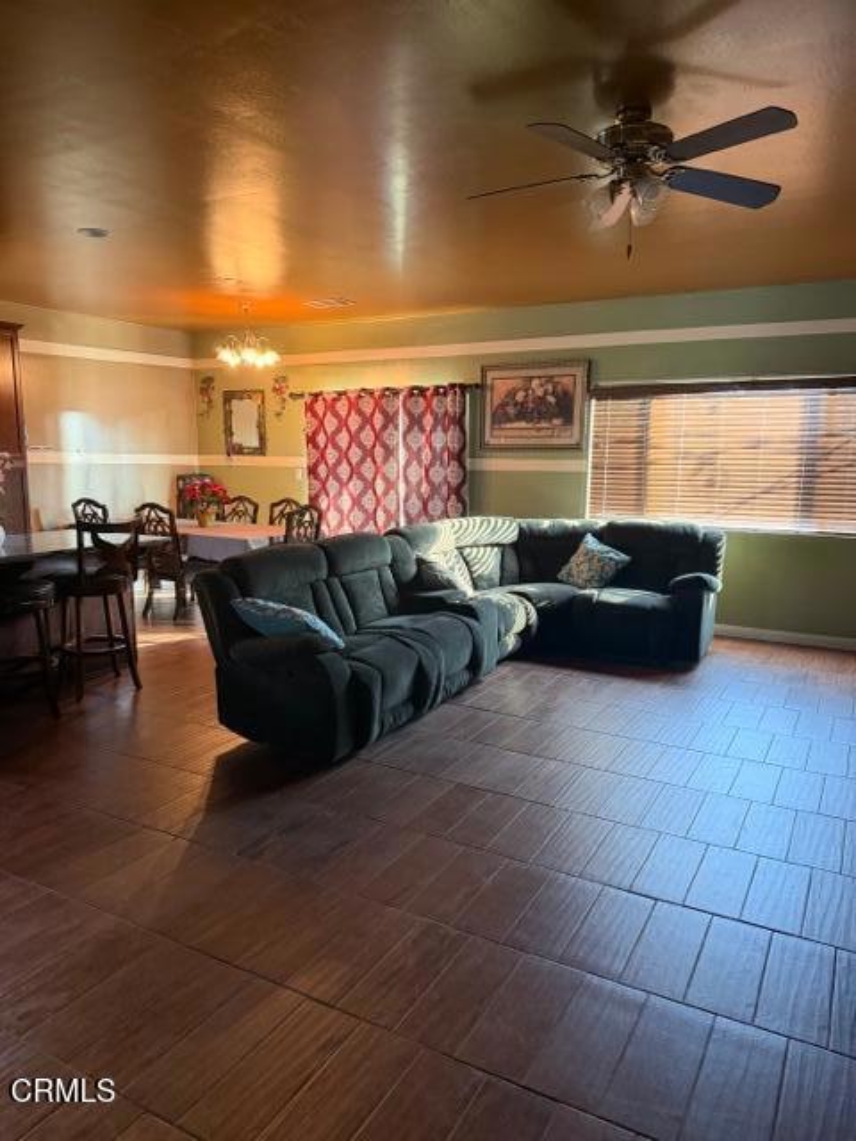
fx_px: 791
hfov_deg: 56.8
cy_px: 570
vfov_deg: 71.6
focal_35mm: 24
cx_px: 428
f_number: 1.78
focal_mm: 6.76
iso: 640
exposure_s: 1/60
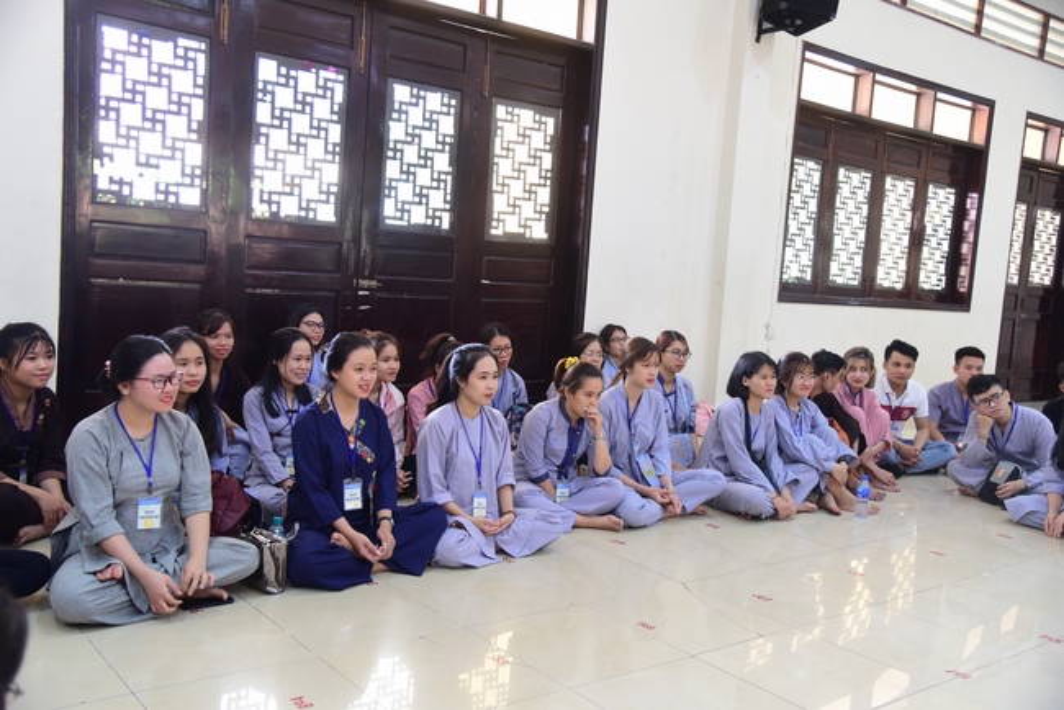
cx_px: 532
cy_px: 355
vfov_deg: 38.9
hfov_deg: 55.8
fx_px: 1005
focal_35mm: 34
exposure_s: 1/50
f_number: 4
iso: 1250
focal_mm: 34
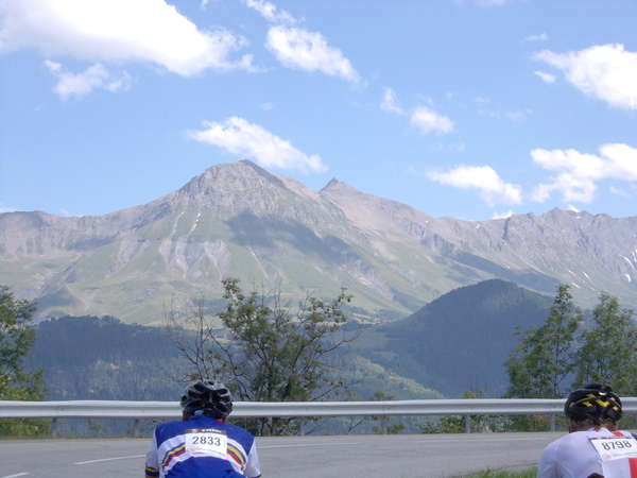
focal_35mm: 82
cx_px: 318
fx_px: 1509
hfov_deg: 23.8
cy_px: 239
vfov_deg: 18.0
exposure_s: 1/500
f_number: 4.8
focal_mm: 11.6
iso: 100
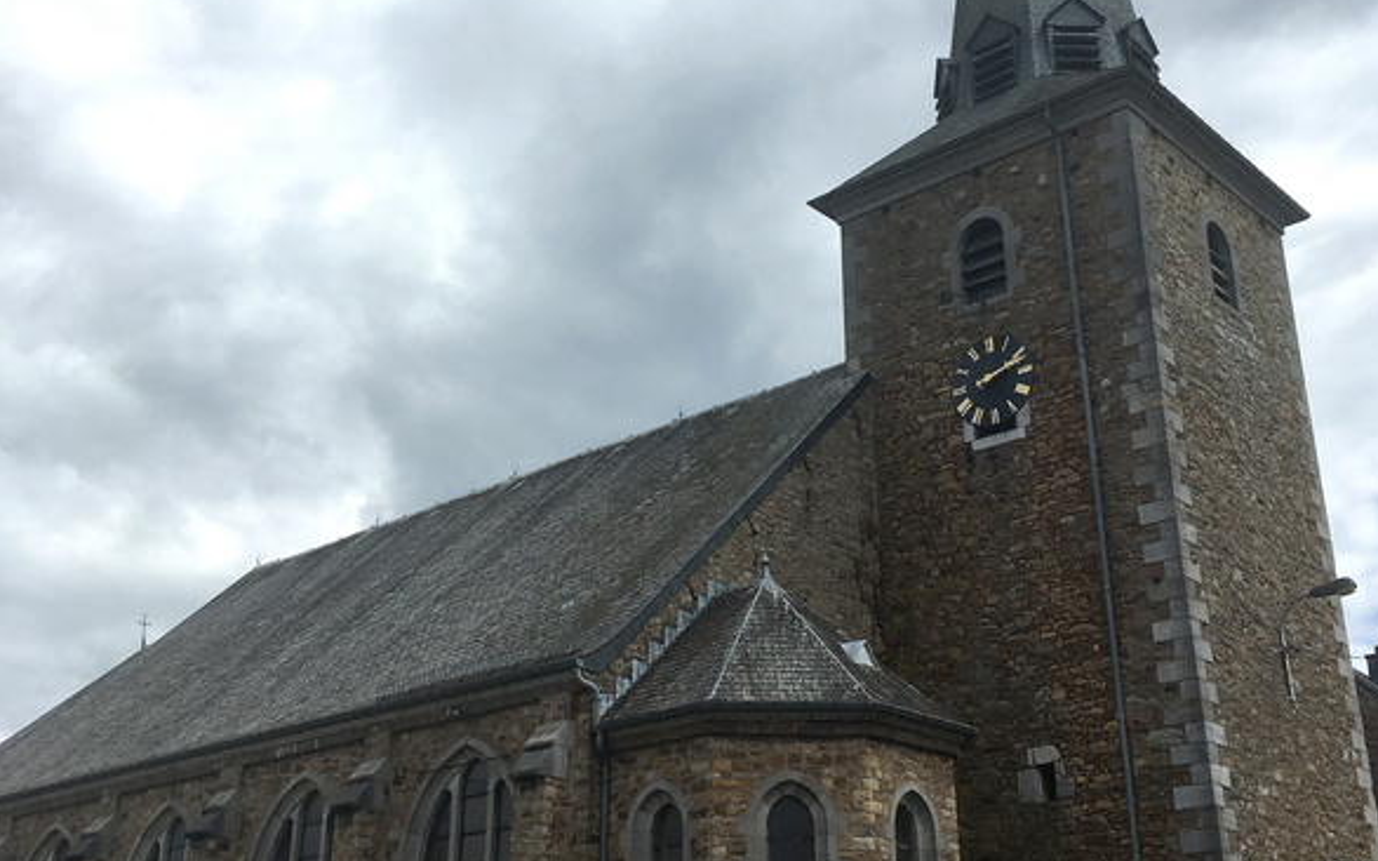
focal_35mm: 42
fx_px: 1577
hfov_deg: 47.2
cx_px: 703
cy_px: 381
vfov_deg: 30.5
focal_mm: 4.15
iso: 25
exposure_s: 1/2564
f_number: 2.2
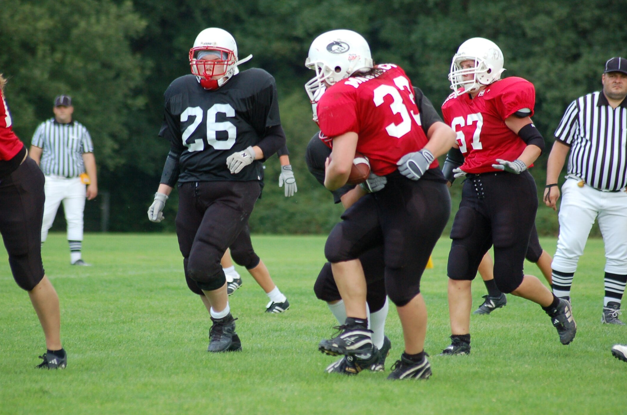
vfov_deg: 4.5
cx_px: 309
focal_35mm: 305
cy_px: 208
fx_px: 5293
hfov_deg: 6.8
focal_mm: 195
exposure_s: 1/500
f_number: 5
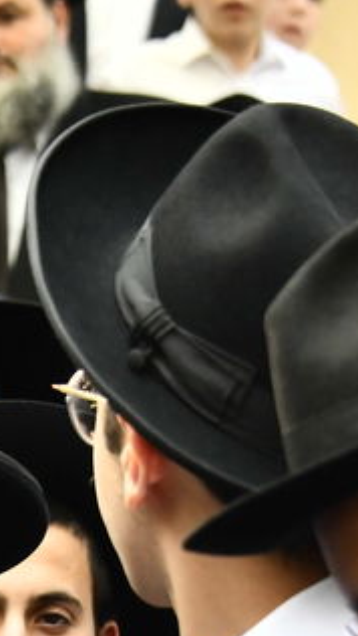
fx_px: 5631
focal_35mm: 334
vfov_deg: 6.4
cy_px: 663
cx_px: -215
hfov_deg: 3.6
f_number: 5.6
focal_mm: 72
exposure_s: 1/400
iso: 1250
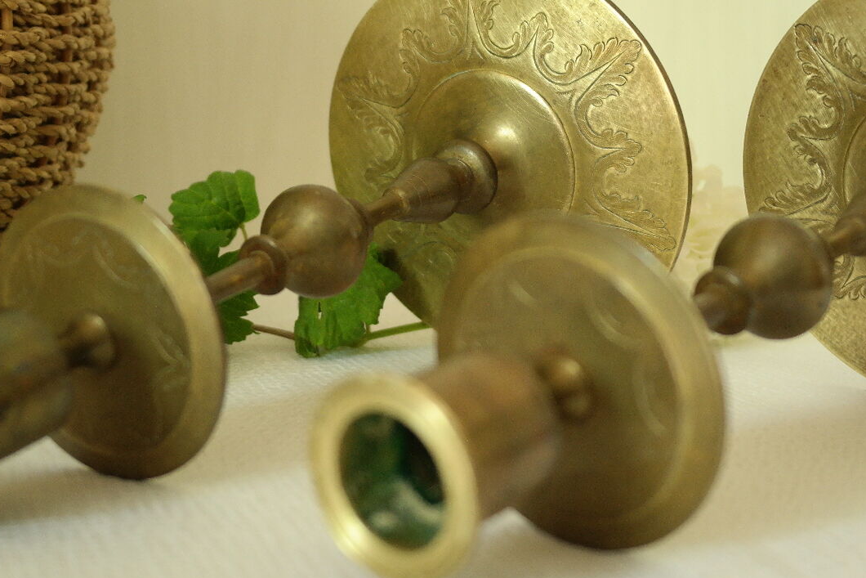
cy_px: 203
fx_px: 1804
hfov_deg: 26.9
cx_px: 516
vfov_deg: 18.1
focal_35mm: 75
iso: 800
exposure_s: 1/40
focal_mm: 30
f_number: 5.6
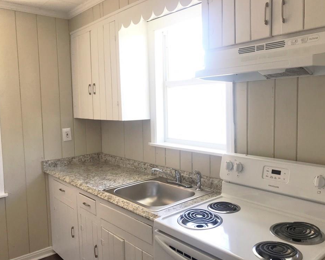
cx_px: 171
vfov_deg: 48.5
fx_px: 289
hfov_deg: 58.7
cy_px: 129
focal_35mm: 30
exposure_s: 1/60
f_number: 1.8
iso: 25
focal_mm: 3.99
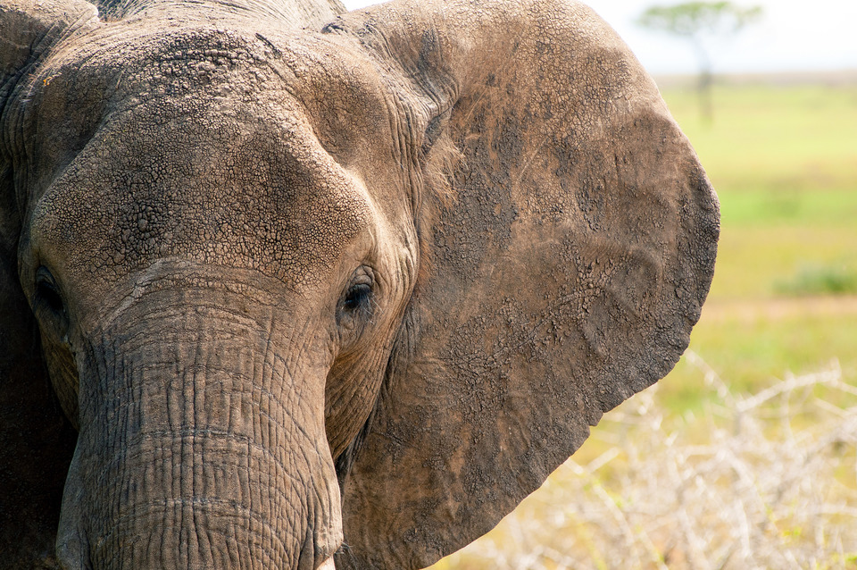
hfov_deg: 6.9
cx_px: 428
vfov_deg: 4.6
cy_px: 285
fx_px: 7134
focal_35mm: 300
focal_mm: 200
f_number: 5.6
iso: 400
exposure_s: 1/500
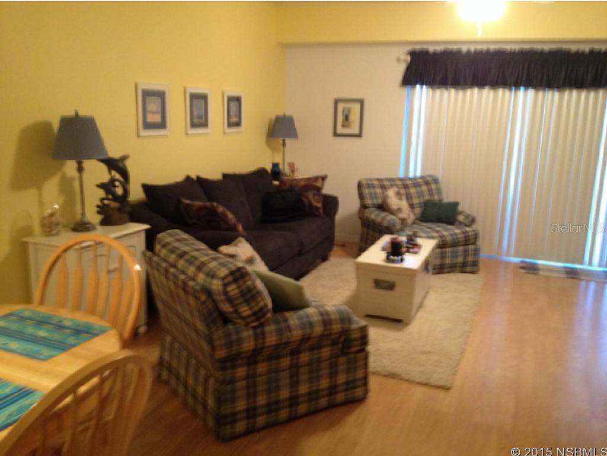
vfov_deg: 40.7
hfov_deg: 52.6
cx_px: 304
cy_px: 228
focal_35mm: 35
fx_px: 614
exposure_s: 1/20
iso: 320
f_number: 2.4
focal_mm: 4.28
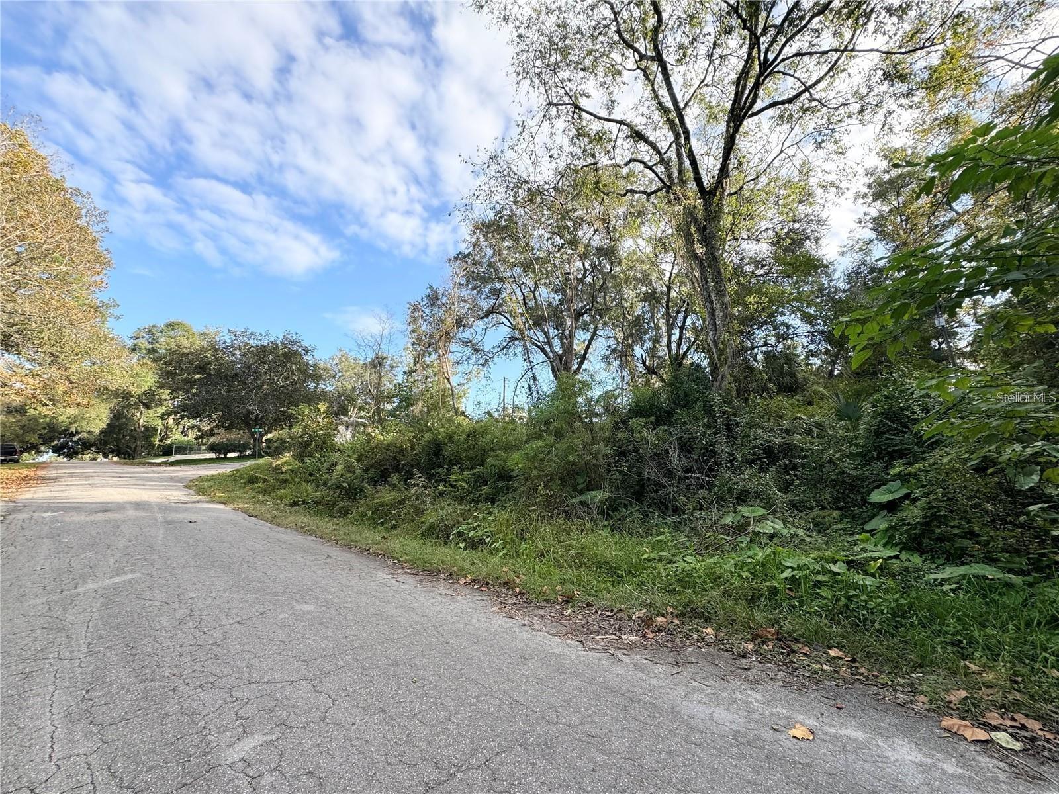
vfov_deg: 85.7
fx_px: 428
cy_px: 397
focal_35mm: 14
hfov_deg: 102.1
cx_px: 530
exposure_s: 1/349
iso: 40
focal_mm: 2.22
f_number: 2.2
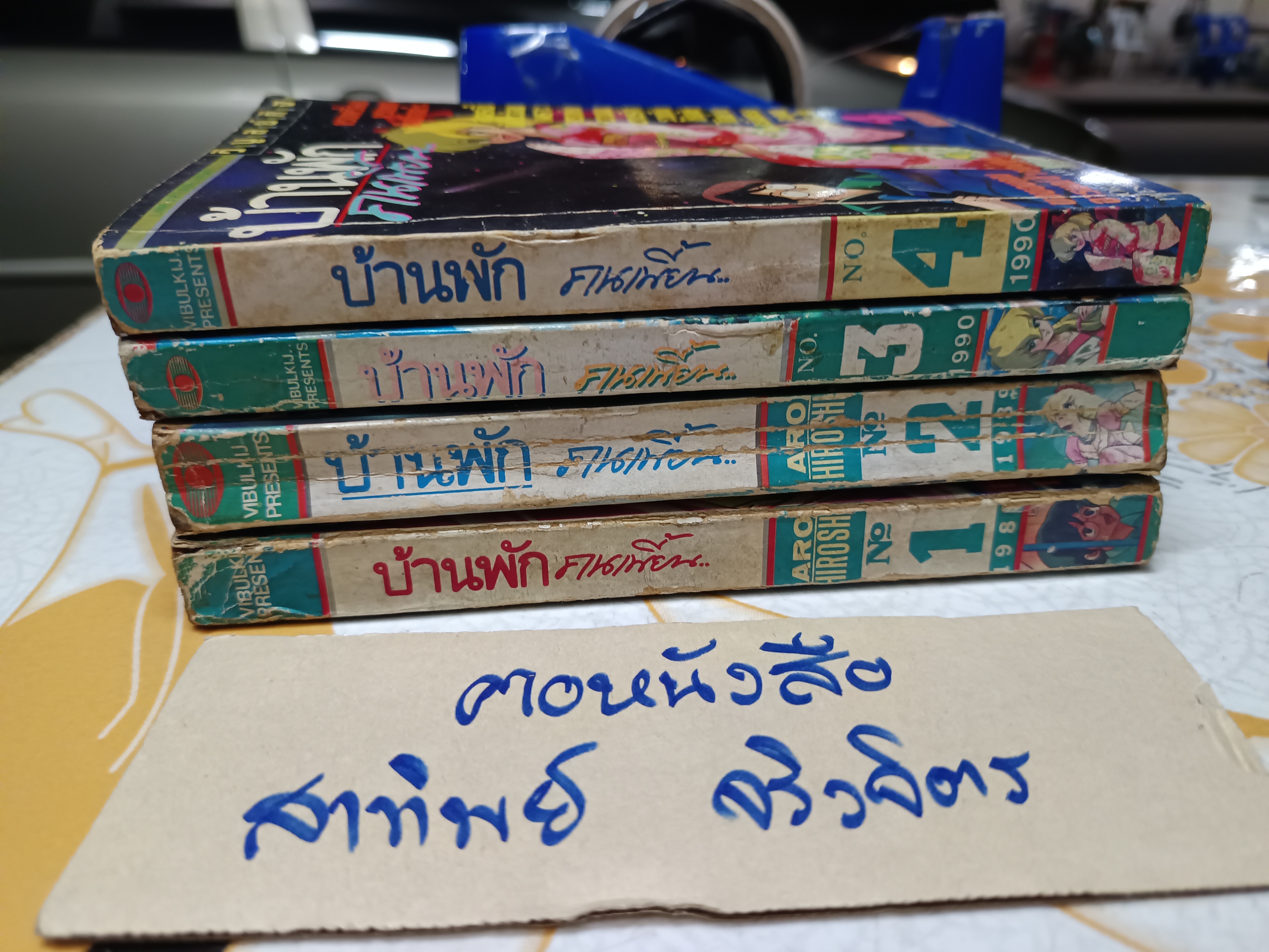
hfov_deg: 71.6
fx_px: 880
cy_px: 476
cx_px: 634
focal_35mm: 24
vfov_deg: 56.8
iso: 1124
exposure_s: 1/25
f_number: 1.7
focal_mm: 5.31
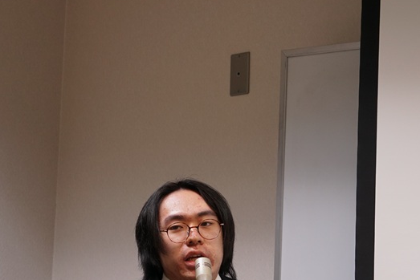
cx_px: 340
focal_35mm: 172
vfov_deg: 8.0
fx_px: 2007
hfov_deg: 11.9
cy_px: 187
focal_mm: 50
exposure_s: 1/80
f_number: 2.8
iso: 320
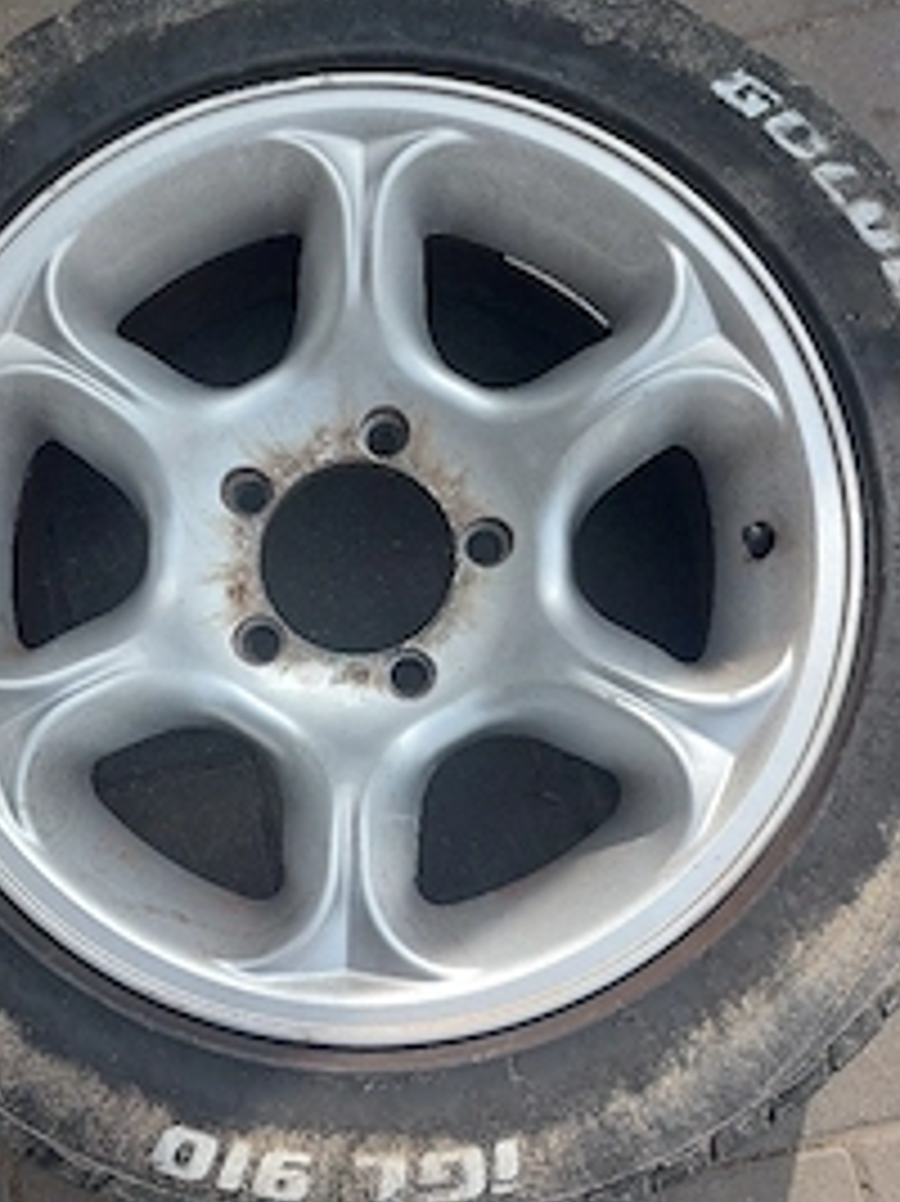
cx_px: 284
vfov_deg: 51.3
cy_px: 545
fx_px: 1249
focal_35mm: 36
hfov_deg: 39.1
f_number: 1.8
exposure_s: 1/455
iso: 25
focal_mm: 5.23
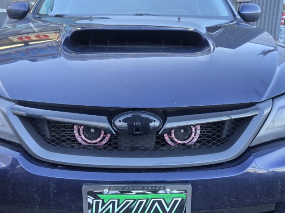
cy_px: 116
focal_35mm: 37
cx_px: 138
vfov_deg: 38.6
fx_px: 304
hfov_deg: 50.2
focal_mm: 5.4
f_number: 1.8
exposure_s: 1/65.1
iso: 80
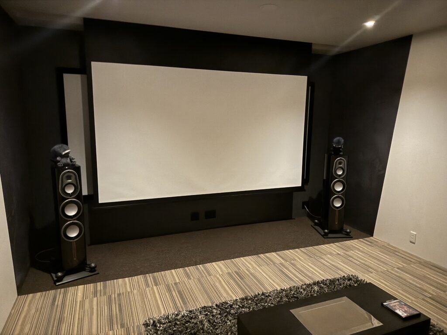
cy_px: 168
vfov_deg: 56.8
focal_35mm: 24
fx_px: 310
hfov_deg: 71.6
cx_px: 224
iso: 1000
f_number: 1.78
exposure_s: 1/13
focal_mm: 6.76
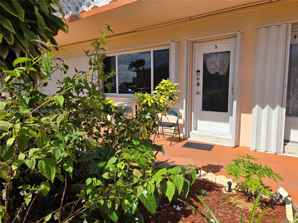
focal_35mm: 23
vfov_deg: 58.9
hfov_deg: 73.9
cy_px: 112
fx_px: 198
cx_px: 149
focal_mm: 5.4
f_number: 1.8
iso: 25
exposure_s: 1/2397
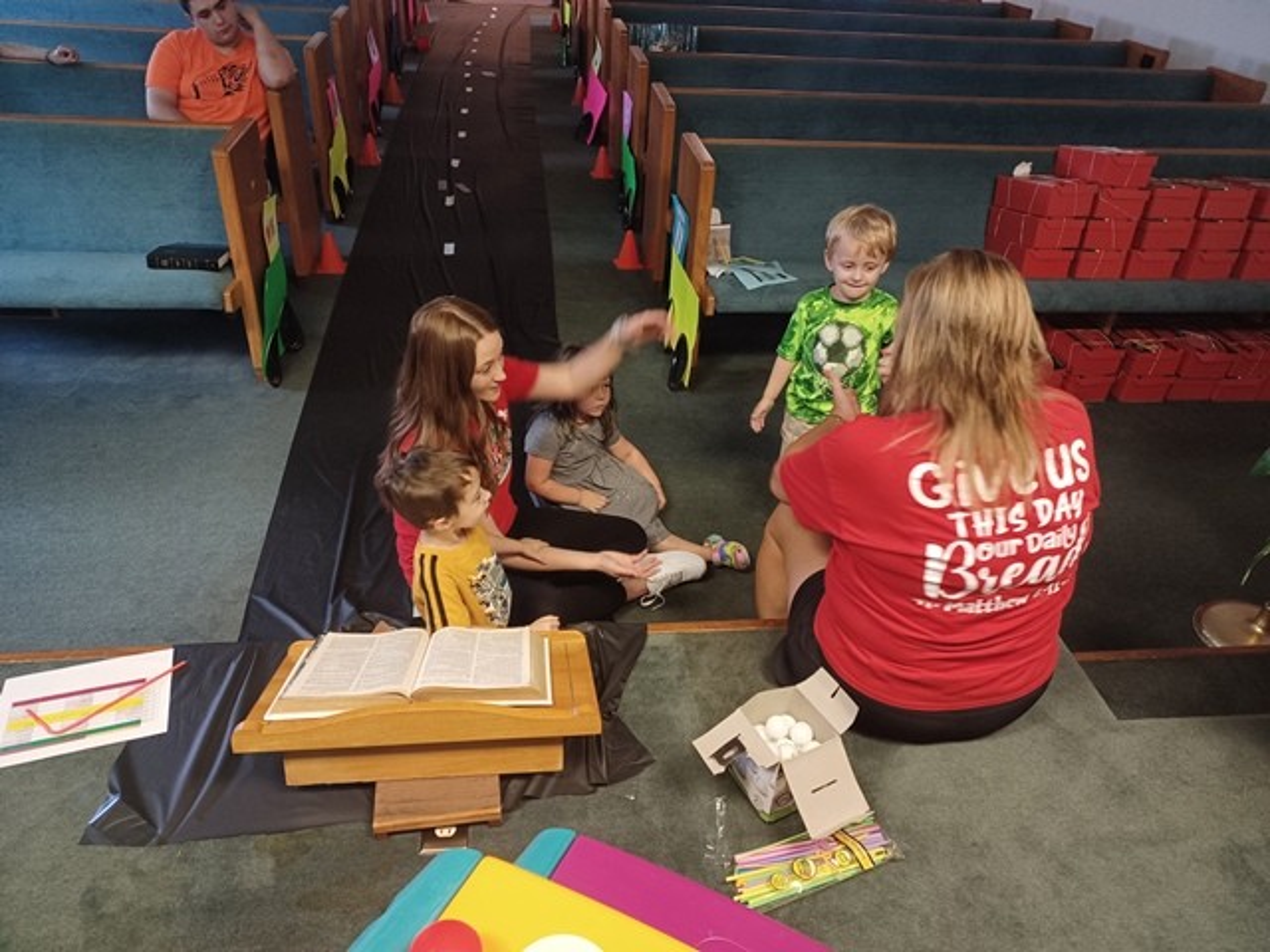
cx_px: 635
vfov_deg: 54.9
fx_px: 917
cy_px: 476
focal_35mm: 25
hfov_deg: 69.4
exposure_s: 1/24
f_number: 1.8
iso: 500
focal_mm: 4.6
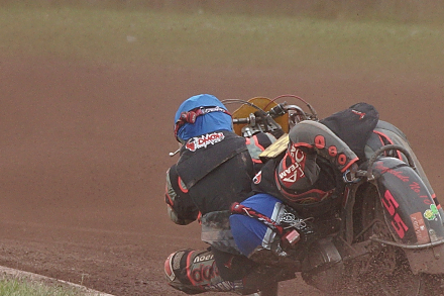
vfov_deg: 1.1
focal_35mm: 1228
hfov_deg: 1.7
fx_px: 15139
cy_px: 220
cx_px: 59
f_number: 7.1
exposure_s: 1/640
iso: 320
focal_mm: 300
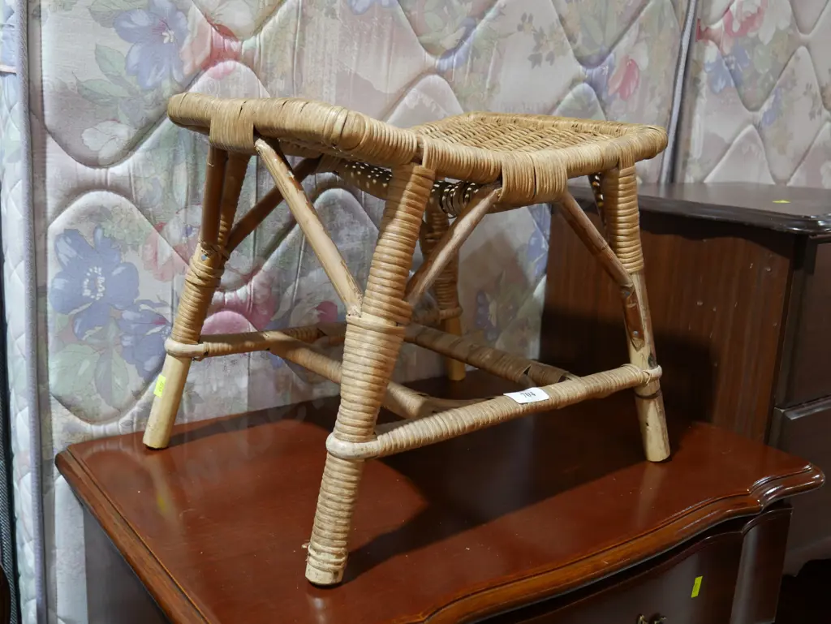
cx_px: 416
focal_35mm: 38
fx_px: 913
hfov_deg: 49.0
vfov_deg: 37.8
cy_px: 312
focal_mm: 19
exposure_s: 1/60
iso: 640
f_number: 4.1
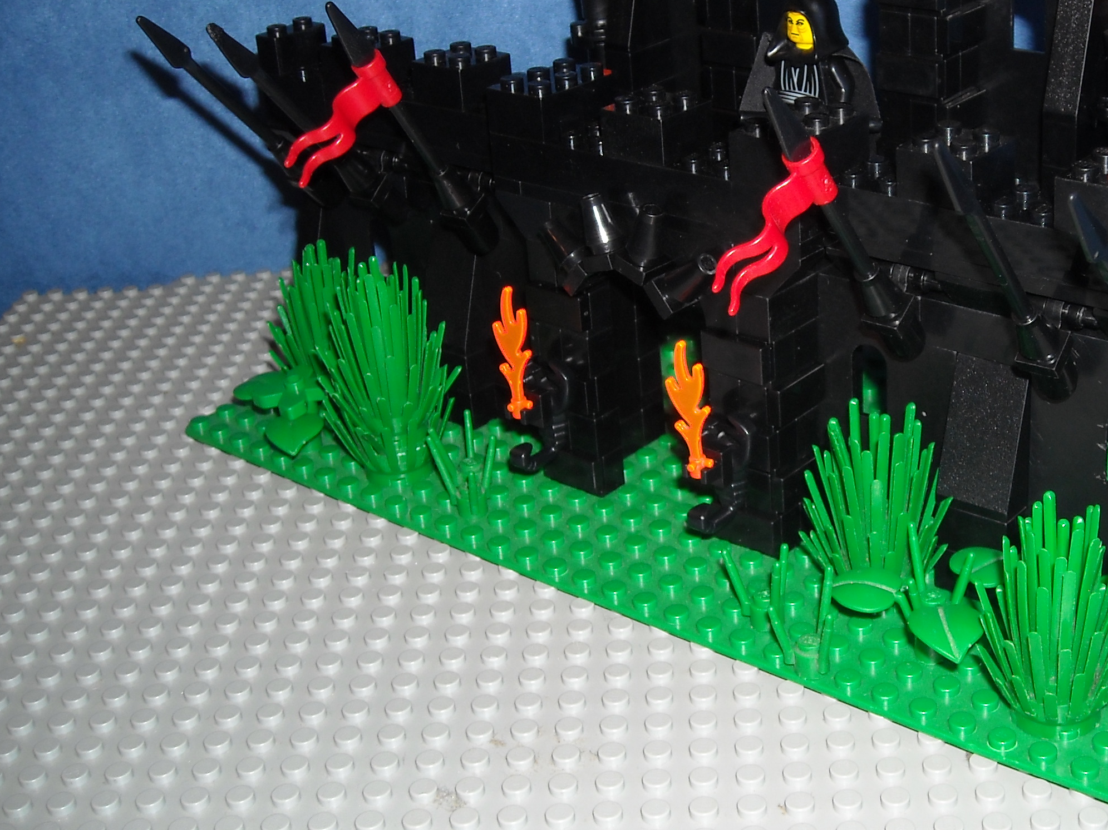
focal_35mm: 54
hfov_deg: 35.0
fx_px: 1728
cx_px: 798
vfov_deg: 26.9
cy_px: 301
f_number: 2.8
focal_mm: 5.7
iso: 64
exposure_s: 1/60
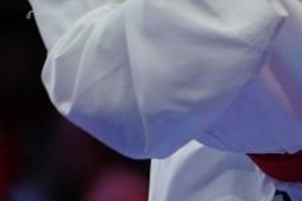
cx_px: 959
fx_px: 13245
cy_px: 94
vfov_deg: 0.9
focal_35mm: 1579
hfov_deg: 1.3
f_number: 2.8
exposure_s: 1/1000
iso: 640
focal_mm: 200
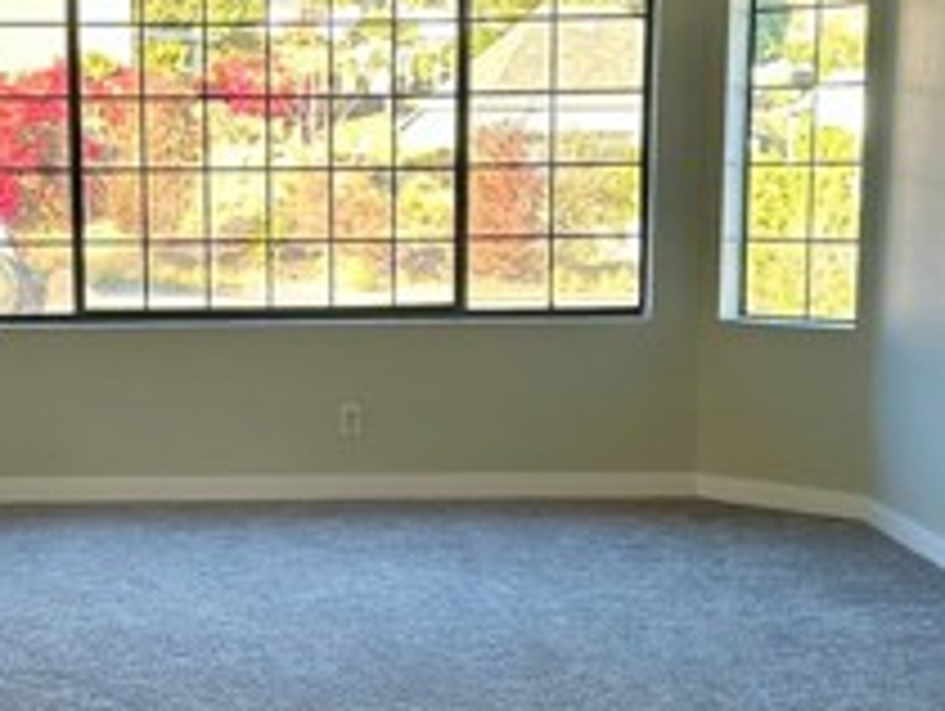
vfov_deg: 20.2
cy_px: 418
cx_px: 266
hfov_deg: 26.4
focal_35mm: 73
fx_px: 1995
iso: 100
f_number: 1.78
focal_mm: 6.86
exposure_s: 1/162
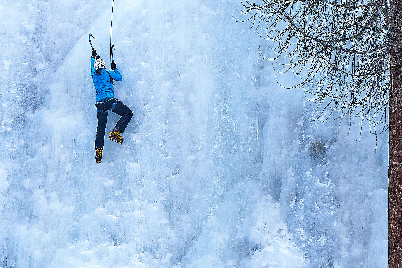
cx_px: 143
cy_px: 130
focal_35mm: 124
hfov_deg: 16.5
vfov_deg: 11.1
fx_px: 1385
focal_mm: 50
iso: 400
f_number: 7.1
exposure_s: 1/250
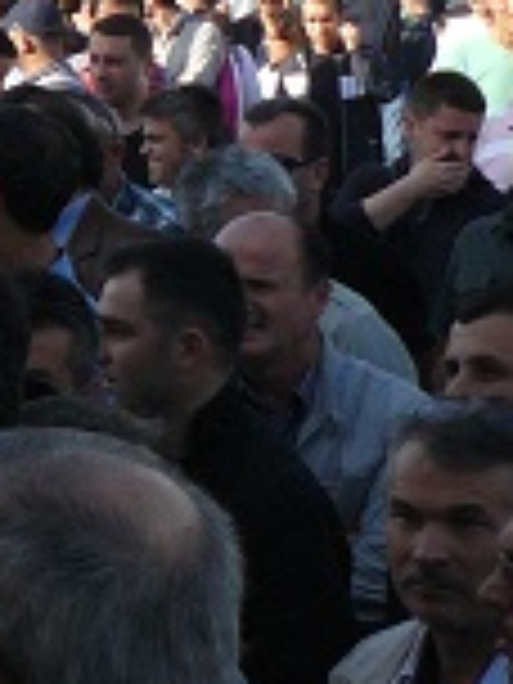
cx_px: -1058
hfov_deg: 7.7
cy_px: -227
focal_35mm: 166
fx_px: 3280
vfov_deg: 11.6
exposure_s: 1/250
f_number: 5
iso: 100
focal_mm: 6
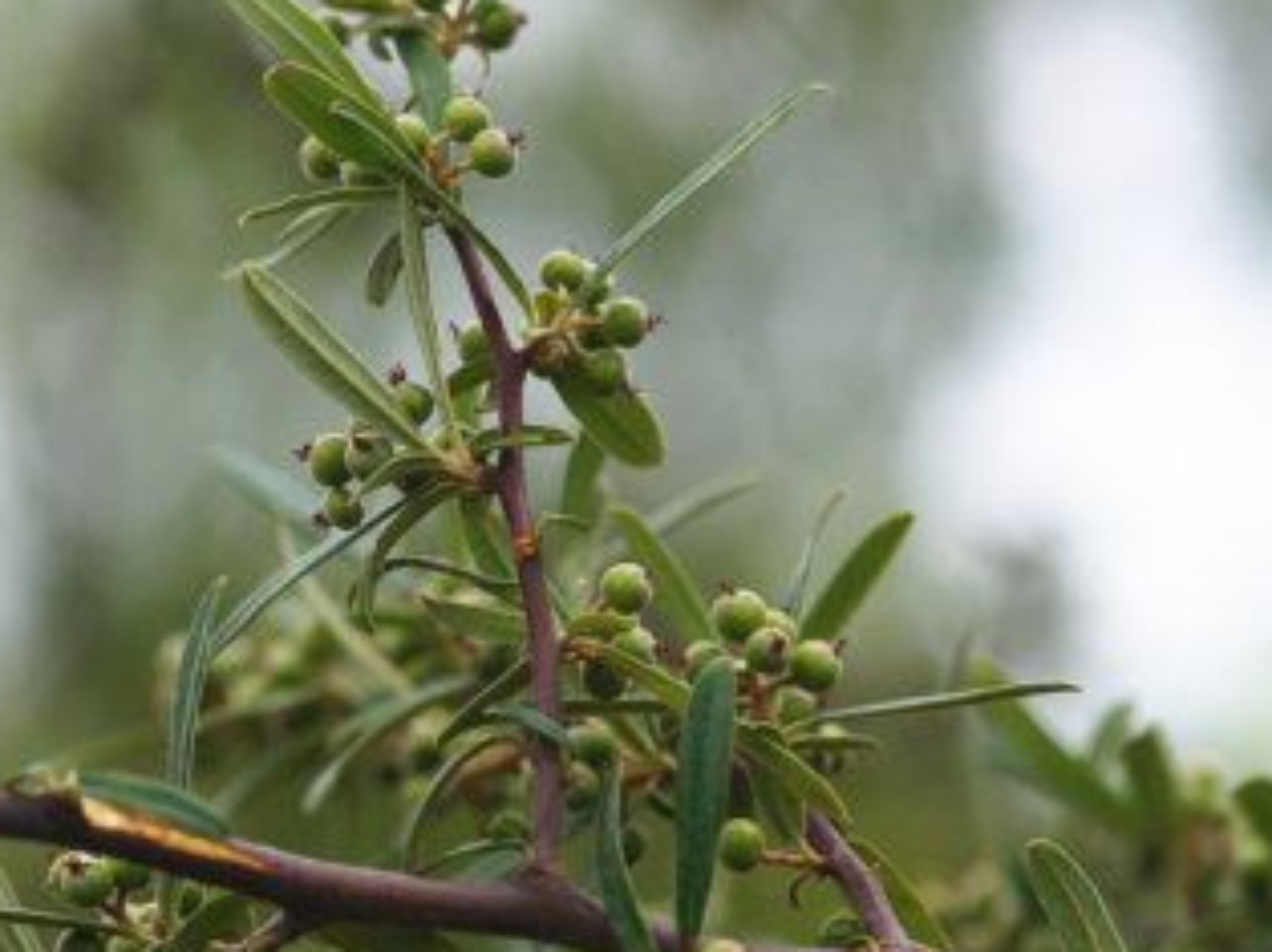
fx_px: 8262
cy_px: 650
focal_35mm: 225
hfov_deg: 8.8
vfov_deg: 6.6
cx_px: 559
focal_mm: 100
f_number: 4.5
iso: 200
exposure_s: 1/200
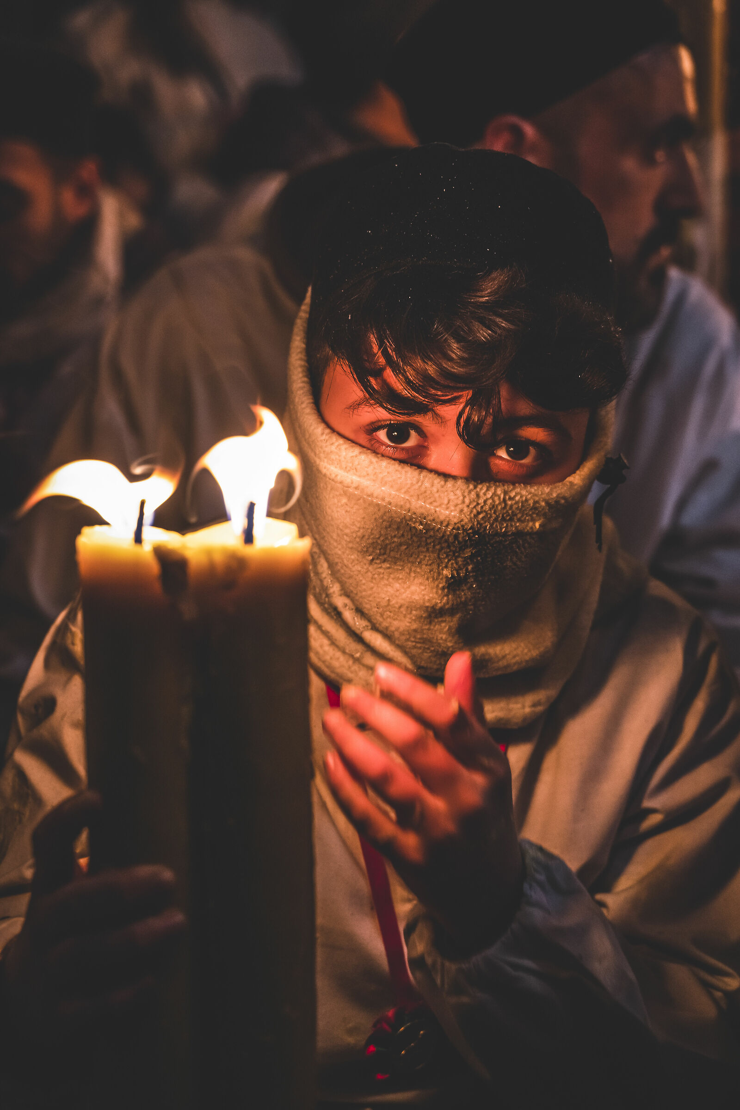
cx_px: 370
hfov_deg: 18.2
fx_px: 2312
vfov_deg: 27.0
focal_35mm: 75
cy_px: 555
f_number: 4.5
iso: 1250
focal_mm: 75
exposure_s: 1/160
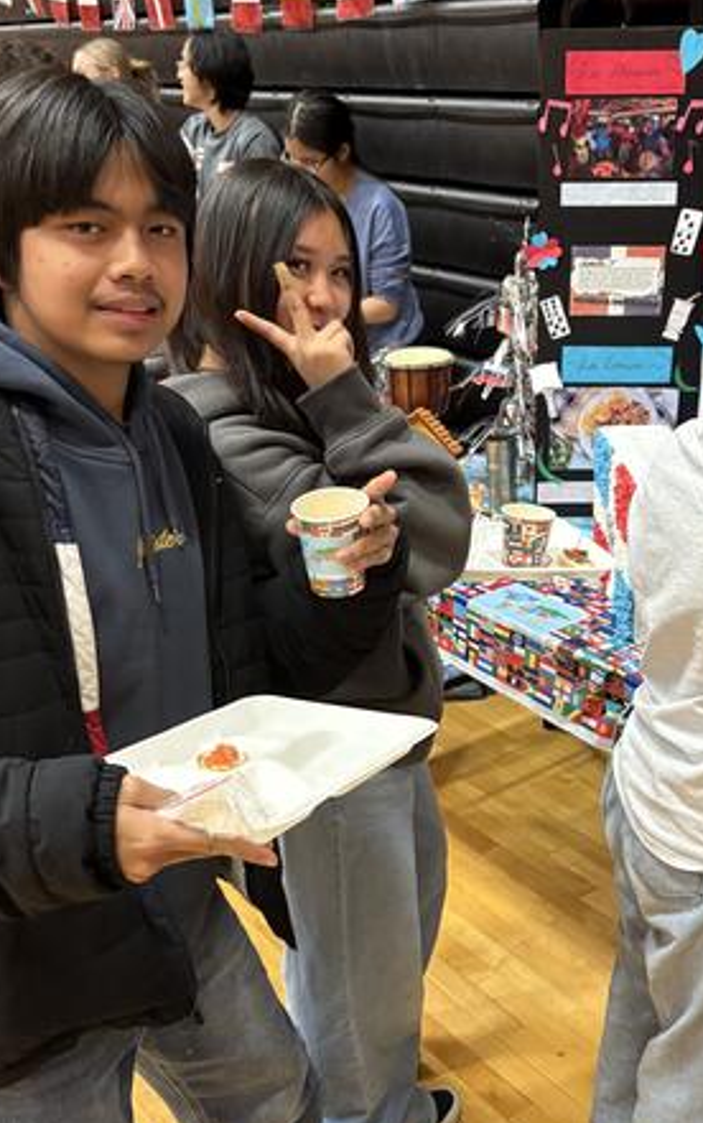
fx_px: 1225
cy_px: 629
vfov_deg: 49.2
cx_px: 448
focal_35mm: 40
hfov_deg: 31.8
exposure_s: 1/60
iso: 400
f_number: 1.6
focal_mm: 5.96
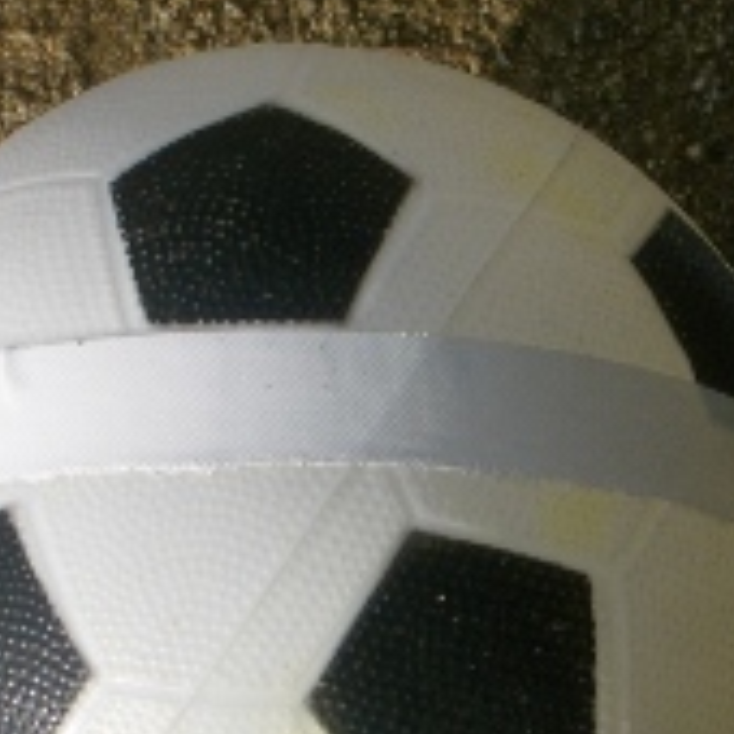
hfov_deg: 8.5
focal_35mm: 205
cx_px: 453
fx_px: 4918
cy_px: 466
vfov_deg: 8.5
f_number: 7
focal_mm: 14.6
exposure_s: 1/200
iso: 50
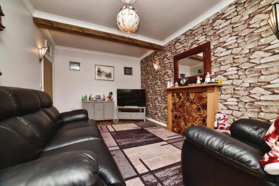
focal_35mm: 14
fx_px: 108
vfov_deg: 81.2
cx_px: 140
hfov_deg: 104.3
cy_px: 93
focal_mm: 14
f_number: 8
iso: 500
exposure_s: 1/60
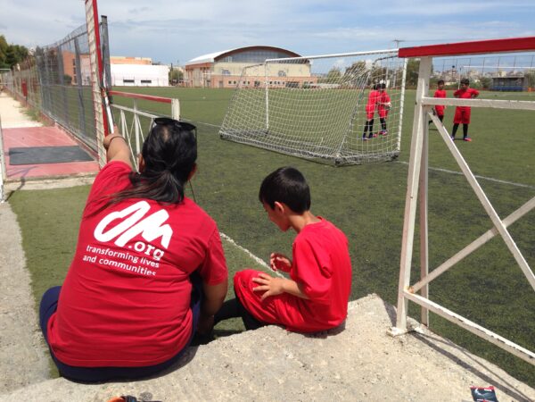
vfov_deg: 42.9
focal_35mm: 33
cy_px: 201
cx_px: 268
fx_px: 510
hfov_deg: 55.4
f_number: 2.4
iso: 50
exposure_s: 1/1748
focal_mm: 4.12
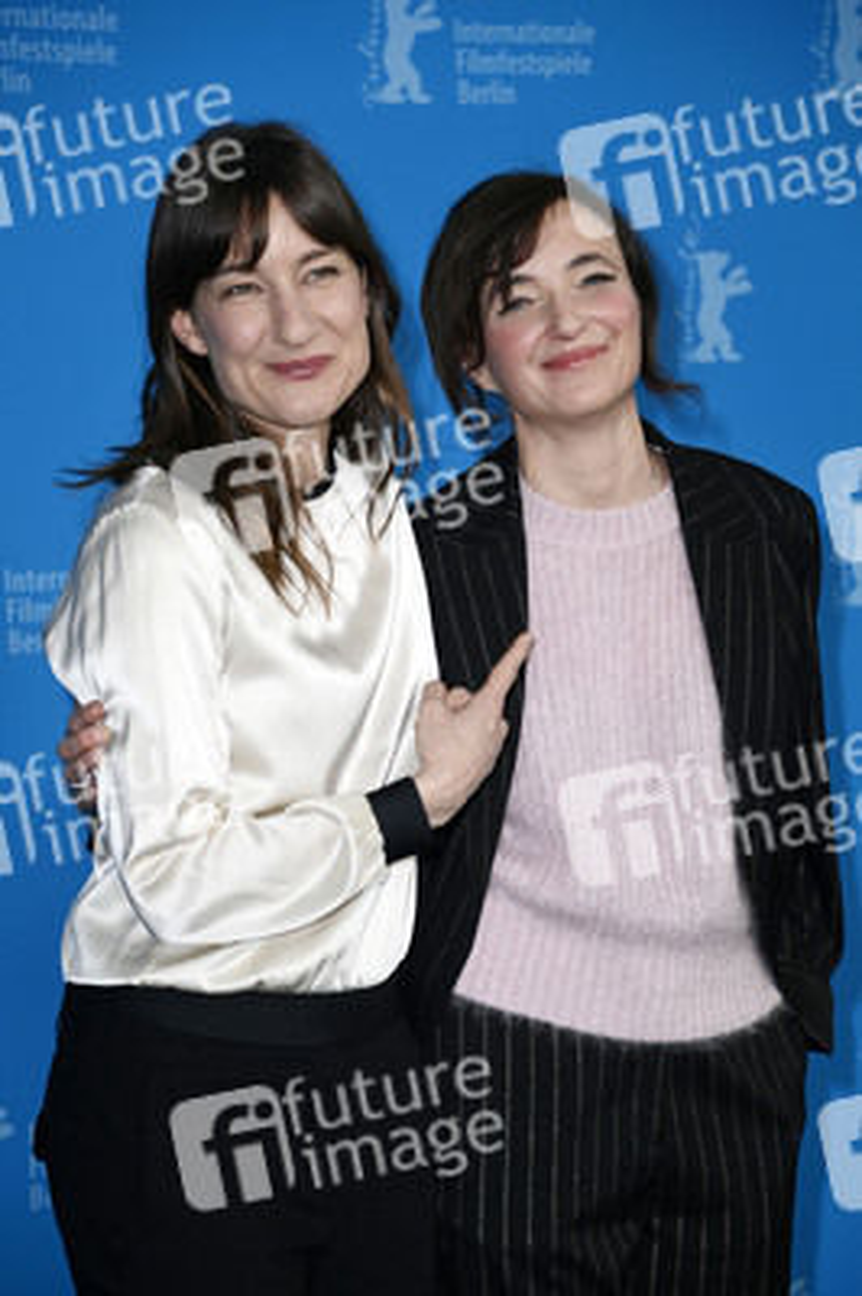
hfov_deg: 11.2
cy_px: 648
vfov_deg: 16.8
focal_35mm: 122
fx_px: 4389
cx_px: 431
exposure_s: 1/250
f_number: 5.6
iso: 800
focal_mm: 122
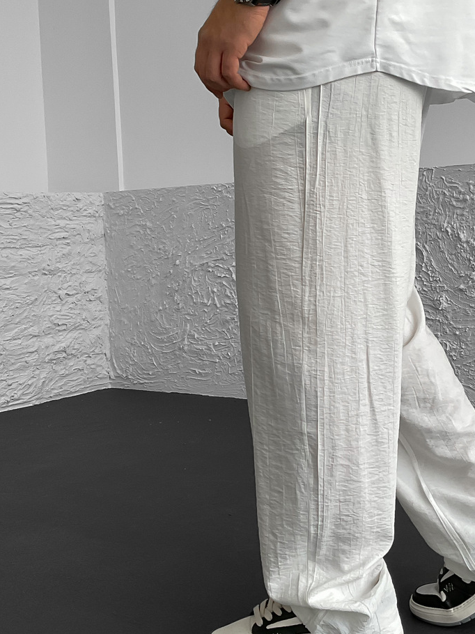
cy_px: 269
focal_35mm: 51
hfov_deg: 28.1
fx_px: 934
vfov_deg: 37.4
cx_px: 365
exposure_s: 1/120
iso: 32
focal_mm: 3
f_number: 1.8
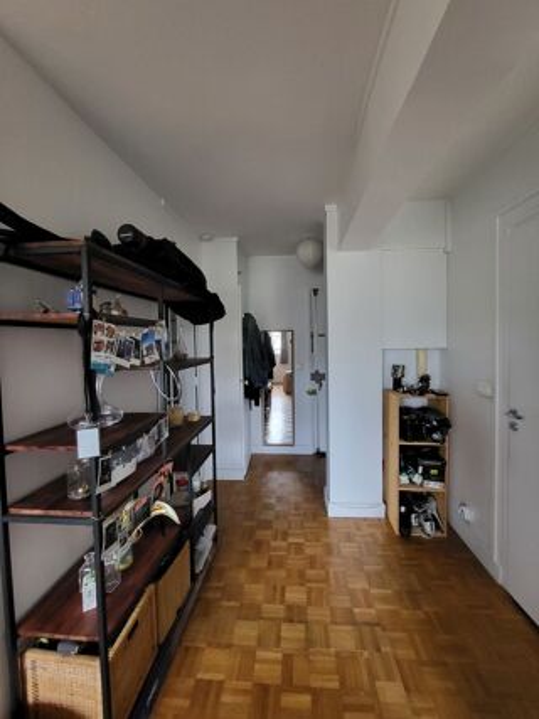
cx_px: 270
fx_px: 270
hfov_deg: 89.9
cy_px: 360
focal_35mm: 13
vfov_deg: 106.2
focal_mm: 1.74
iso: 500
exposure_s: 1/30
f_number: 2.2
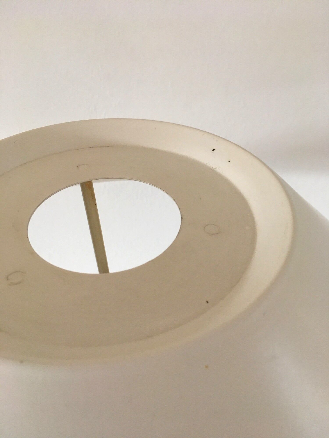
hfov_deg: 48.2
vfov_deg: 61.7
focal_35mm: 29
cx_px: 164
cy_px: 219
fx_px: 367
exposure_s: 1/33
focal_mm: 4.15
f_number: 2.2
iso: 100
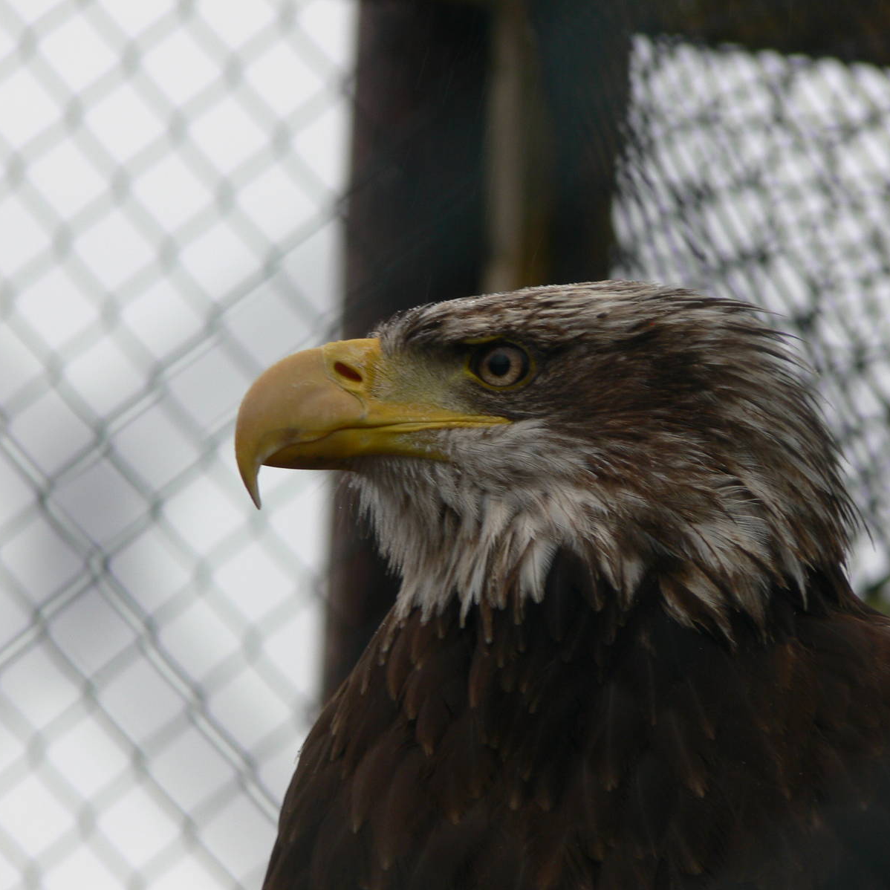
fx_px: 14428
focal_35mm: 496
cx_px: 455
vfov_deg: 3.5
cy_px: 445
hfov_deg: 3.5
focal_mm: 88.8
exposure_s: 1/125
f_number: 5.6
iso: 80
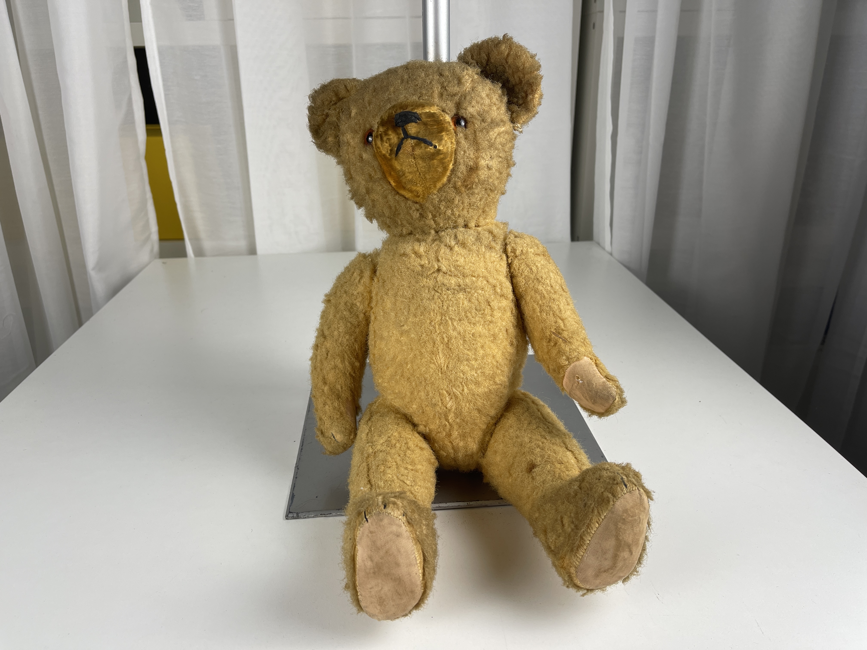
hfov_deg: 69.4
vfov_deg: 54.9
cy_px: 325
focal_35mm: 25
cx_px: 434
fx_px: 626
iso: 32
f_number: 1.6
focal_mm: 5.1
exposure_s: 1/122
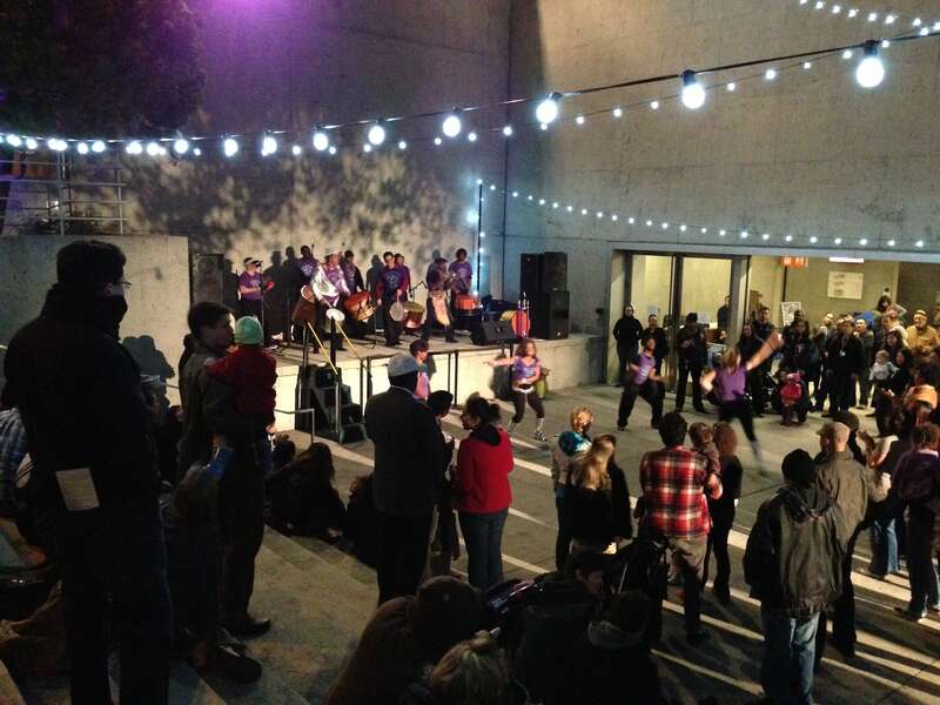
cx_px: 470
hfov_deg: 55.4
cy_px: 352
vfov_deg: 42.9
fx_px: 896
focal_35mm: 33
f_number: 2.4
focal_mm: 4.13
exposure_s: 1/15
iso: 800
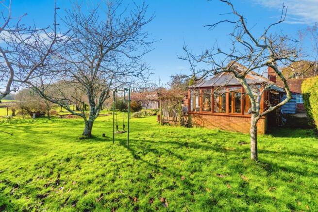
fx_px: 133
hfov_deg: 100.4
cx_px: 159
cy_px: 106
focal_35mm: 15
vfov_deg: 77.4
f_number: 7.1
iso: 250
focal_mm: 10
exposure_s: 1/800
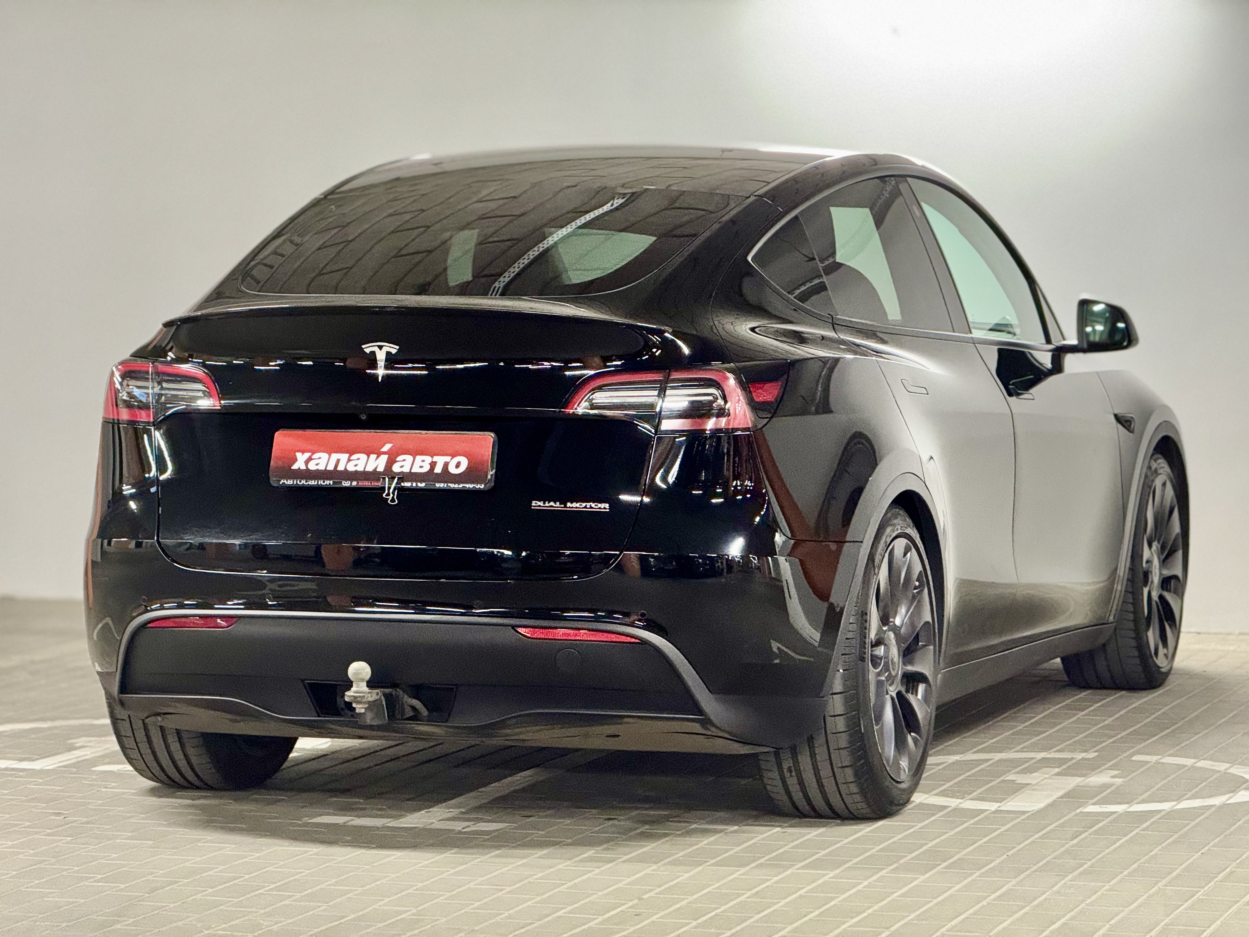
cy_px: 468
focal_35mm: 120
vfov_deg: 12.3
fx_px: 4330
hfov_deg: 16.4
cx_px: 624
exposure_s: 1/50
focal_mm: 15.66
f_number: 2.8
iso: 640
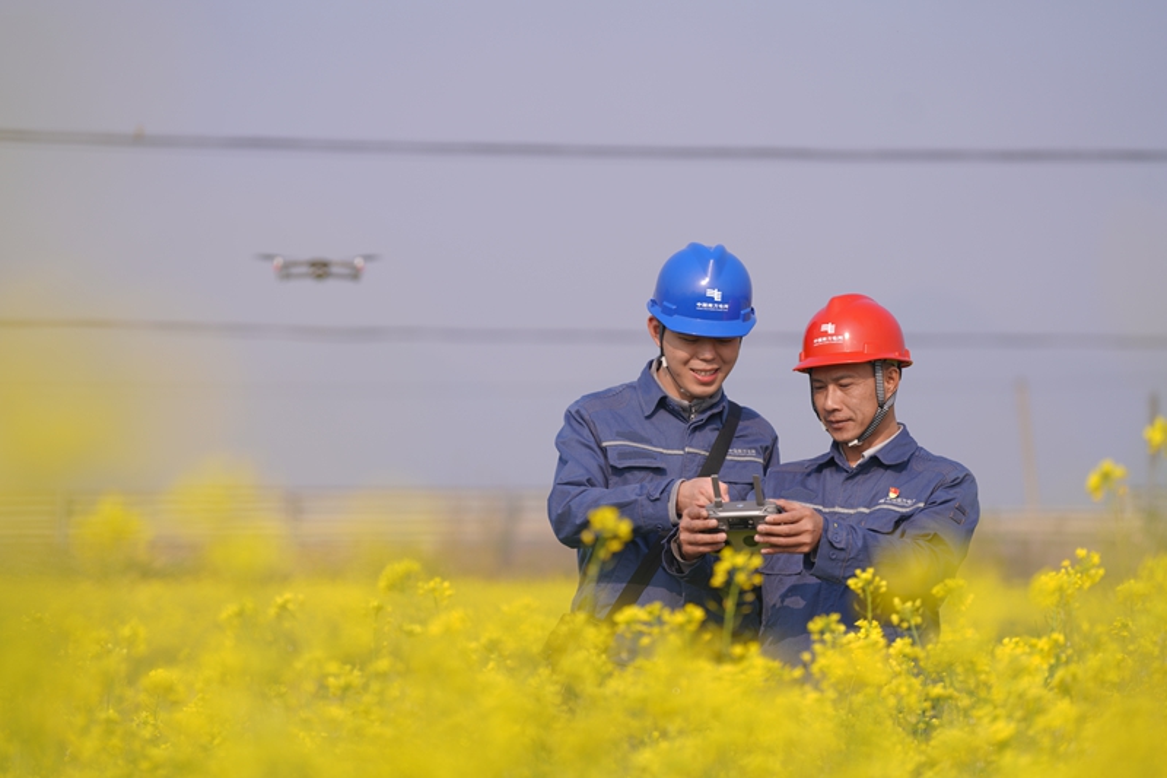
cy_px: 389
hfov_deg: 16.1
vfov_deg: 10.8
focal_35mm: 127
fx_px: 4116
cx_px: 584
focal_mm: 127
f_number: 2.8
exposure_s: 1/1000
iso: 80
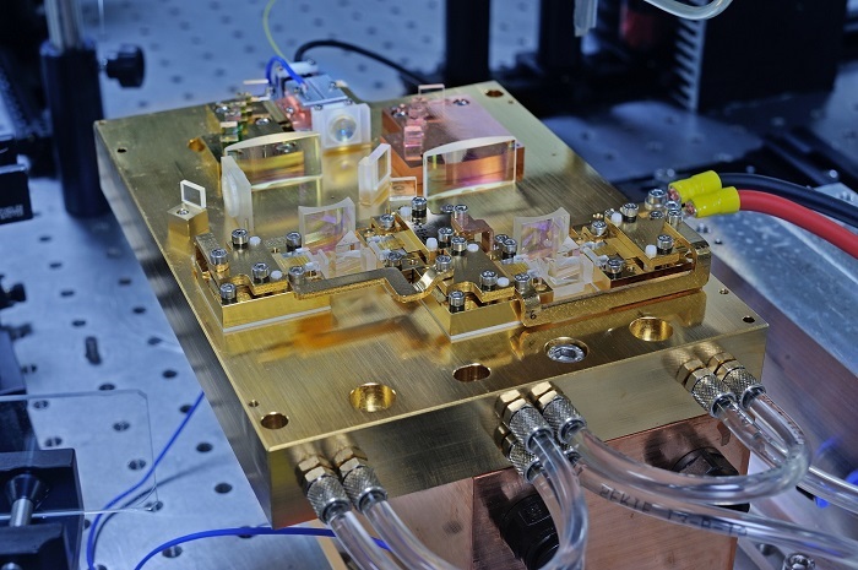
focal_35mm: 70
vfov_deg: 19.4
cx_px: 429
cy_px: 285
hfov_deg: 28.9
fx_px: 1666
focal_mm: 70
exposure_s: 1/3
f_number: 13
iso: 400
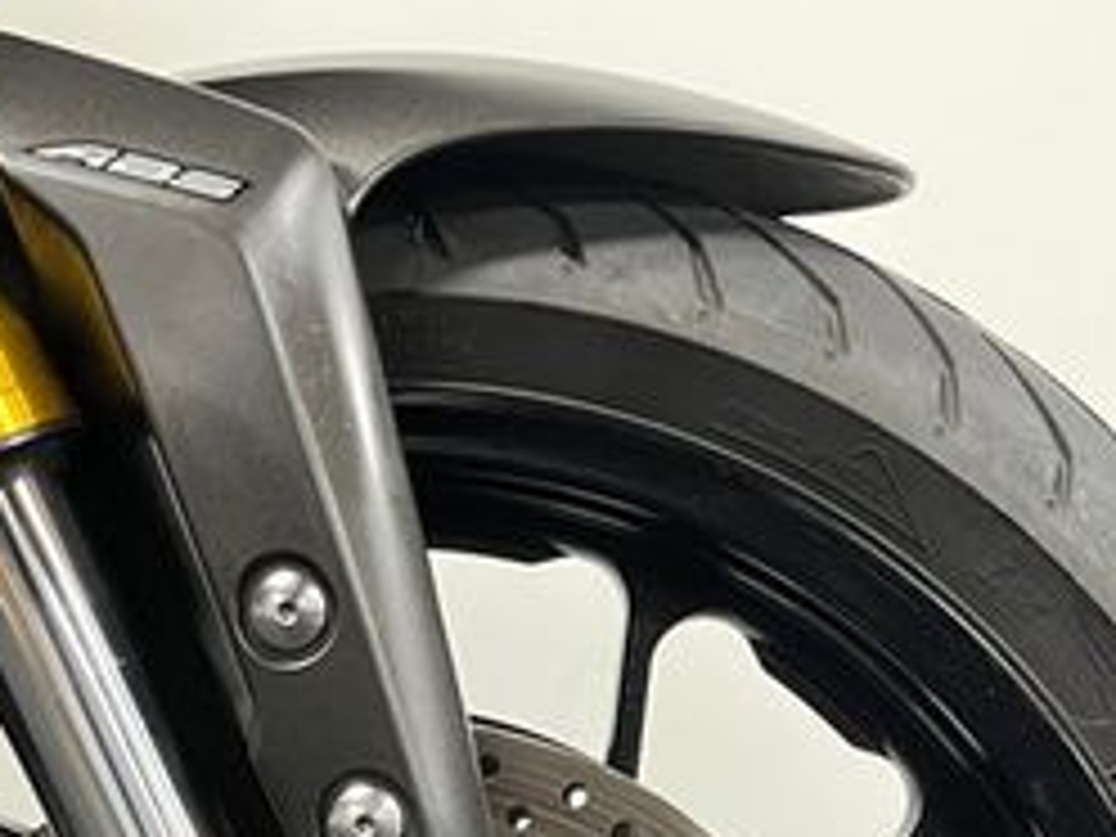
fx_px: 2160
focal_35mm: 67
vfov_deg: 20.2
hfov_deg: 28.4
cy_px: 1071
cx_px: 225
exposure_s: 1/33
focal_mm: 5.1
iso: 500
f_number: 1.6
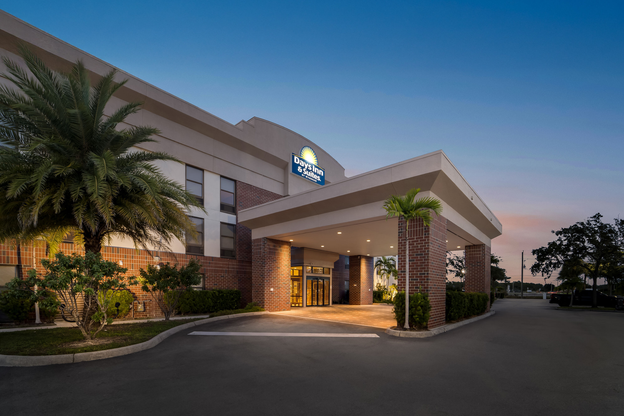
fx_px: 243
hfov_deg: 104.2
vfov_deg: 81.2
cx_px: 312
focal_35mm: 14
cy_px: 208
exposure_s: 1
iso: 250
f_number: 9
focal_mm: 14
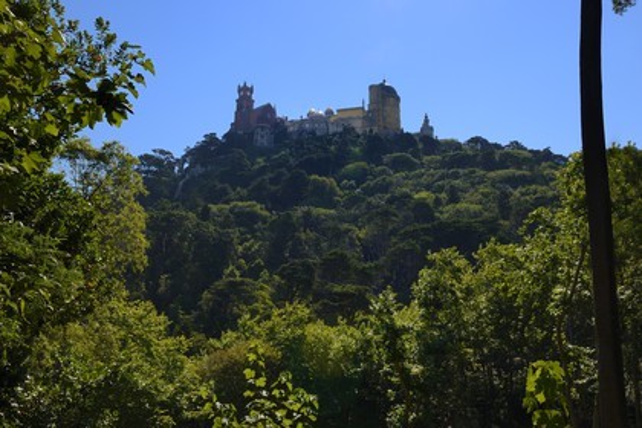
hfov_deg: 60.3
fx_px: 553
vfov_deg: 42.3
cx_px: 321
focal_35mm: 31
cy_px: 214
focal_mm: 31
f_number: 20
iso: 200
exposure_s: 1/160
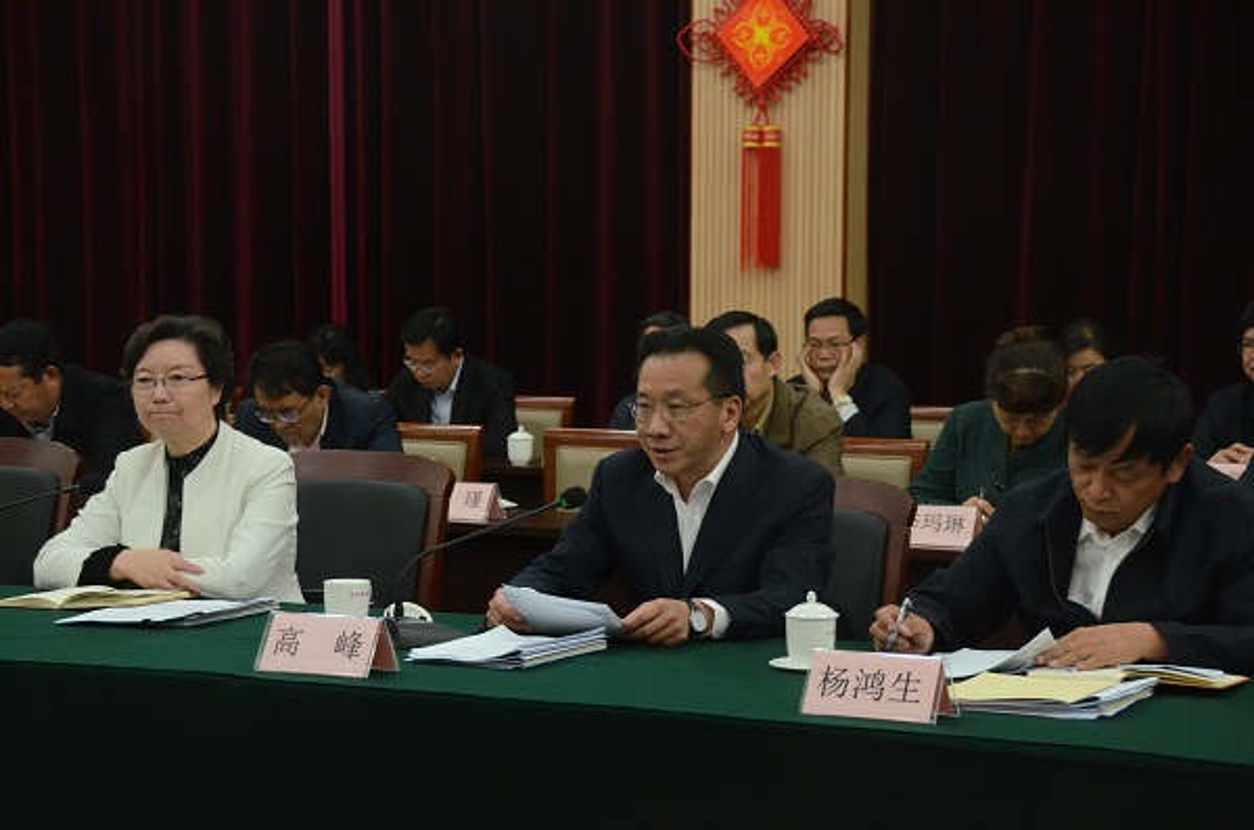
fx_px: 2919
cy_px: 415
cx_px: 627
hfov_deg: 24.2
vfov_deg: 16.2
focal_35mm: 84
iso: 3200
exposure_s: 1/100
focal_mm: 56
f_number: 5.6
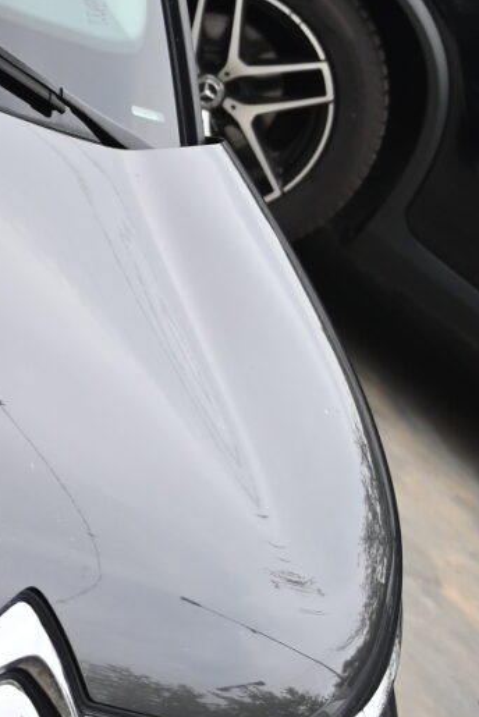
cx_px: -648
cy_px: -117
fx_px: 2970
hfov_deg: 8.5
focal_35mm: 149
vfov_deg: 13.4
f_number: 4
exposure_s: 1/250
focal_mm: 30
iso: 250
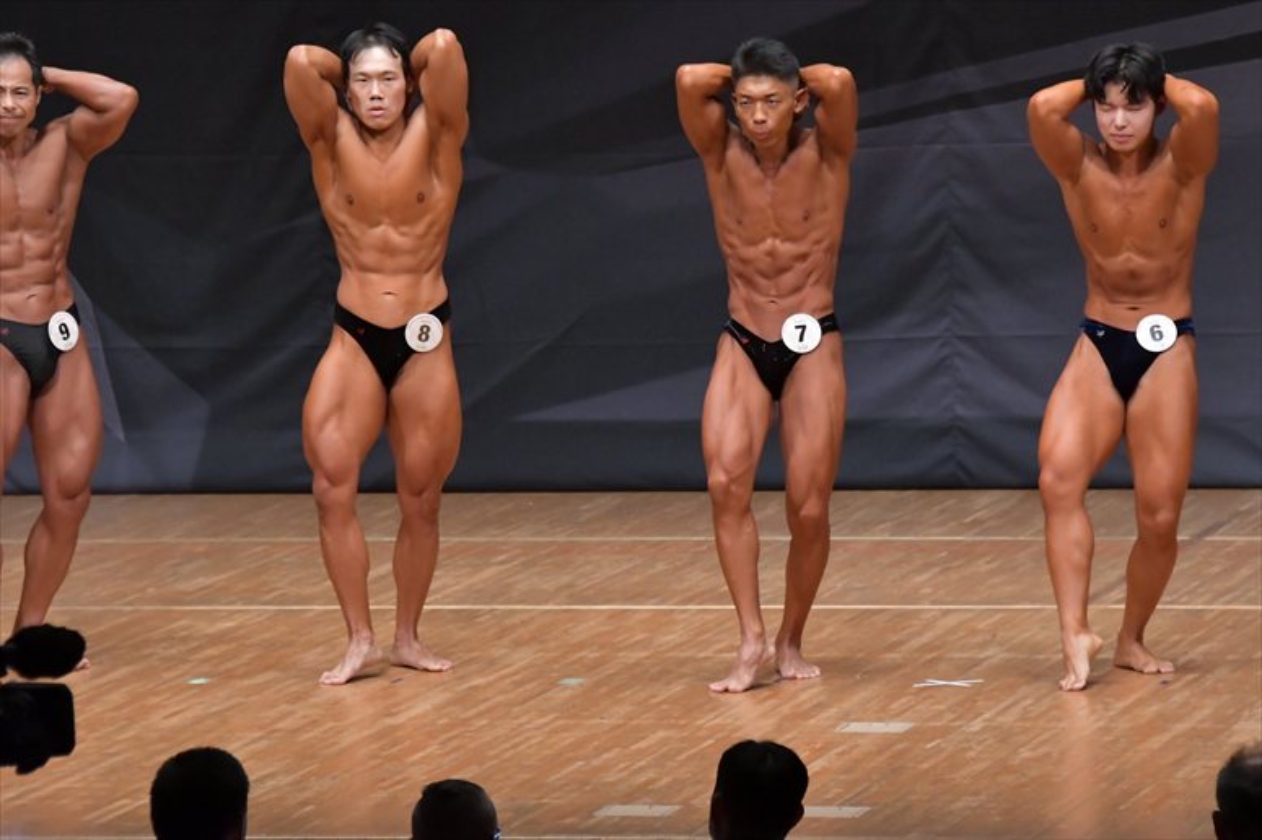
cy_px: 420
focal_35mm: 270
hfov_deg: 7.6
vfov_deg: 5.1
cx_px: 631
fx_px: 9461
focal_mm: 180
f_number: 5.6
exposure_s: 1/400
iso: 6400
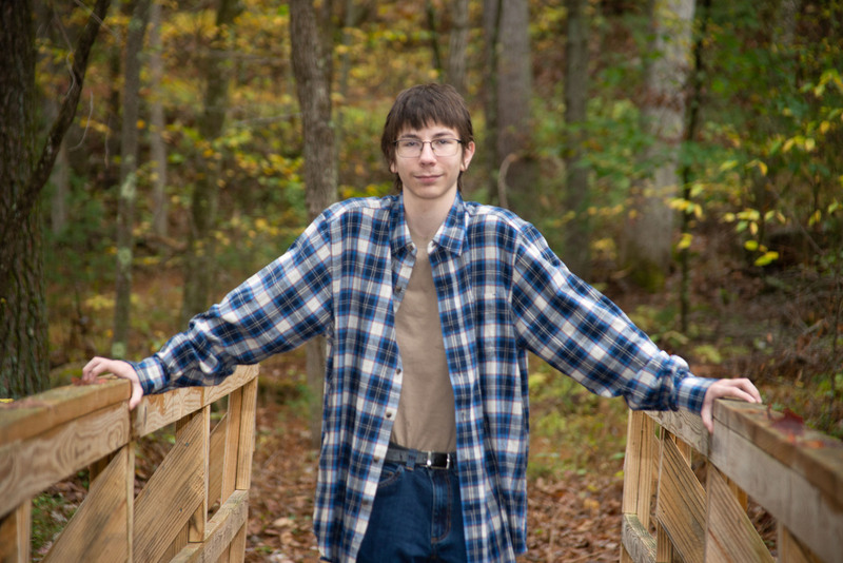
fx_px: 3982
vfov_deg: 8.1
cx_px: 422
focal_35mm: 170
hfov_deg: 12.1
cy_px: 282
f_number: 6
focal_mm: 170
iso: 500
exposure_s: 1/100
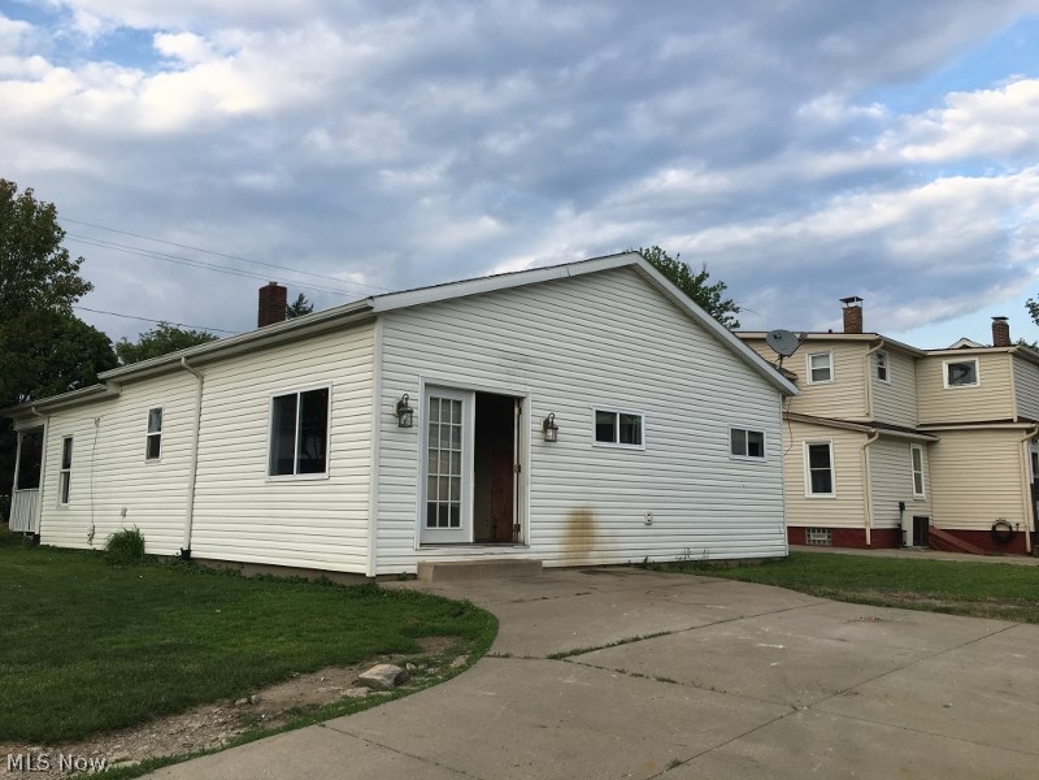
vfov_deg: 48.2
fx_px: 870
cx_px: 520
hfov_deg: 61.7
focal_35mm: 29
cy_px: 390
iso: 25
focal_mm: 4.15
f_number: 2.2
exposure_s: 1/333
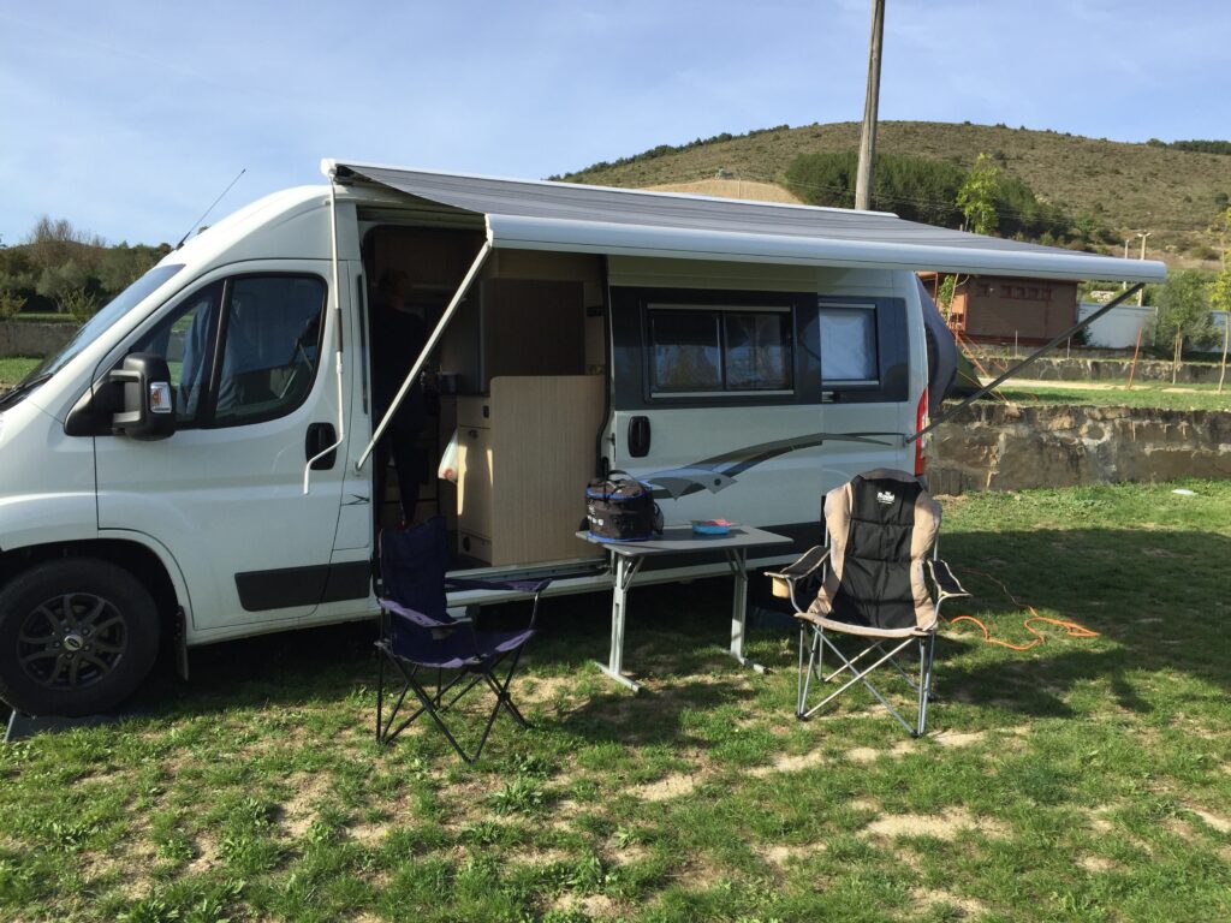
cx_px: 616
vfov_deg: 48.2
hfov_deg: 61.7
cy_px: 462
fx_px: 1031
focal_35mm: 29
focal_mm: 4.15
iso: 32
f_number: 2.2
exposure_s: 1/1464
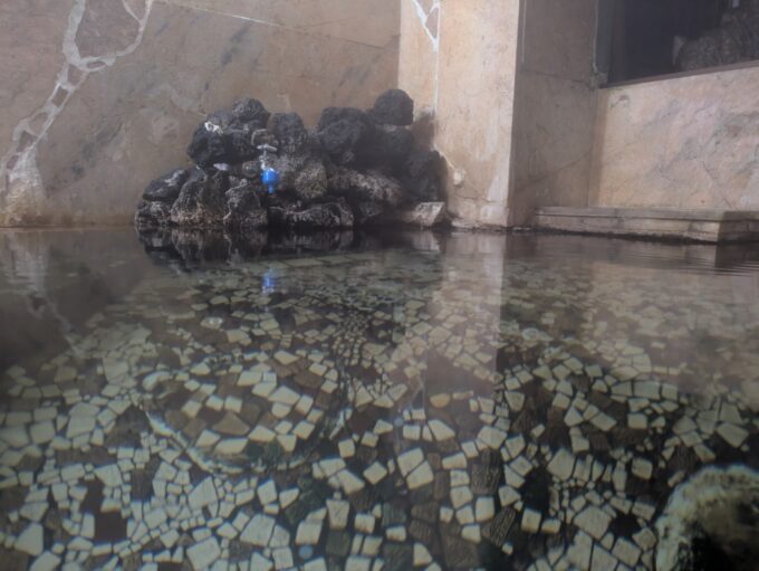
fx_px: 549
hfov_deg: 69.4
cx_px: 380
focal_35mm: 25
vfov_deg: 54.9
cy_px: 286
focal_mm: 5.43
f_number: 1.89
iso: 1108
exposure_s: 1/20
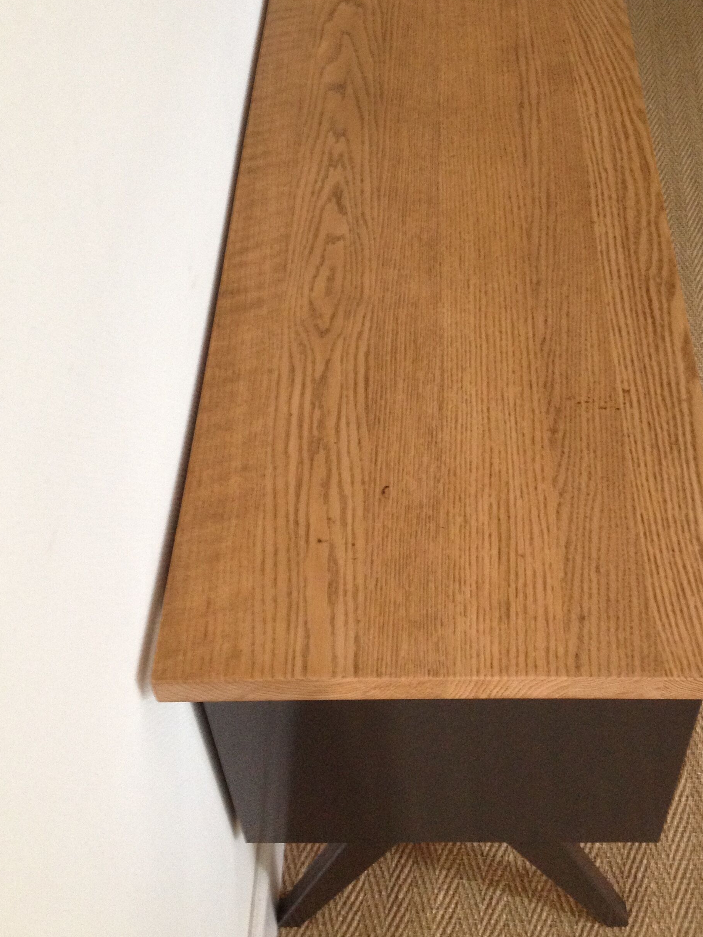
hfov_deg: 30.7
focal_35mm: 47
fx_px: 1273
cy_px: 427
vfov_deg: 40.4
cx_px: 445
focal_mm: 4.28
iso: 200
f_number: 2.4
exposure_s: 1/20
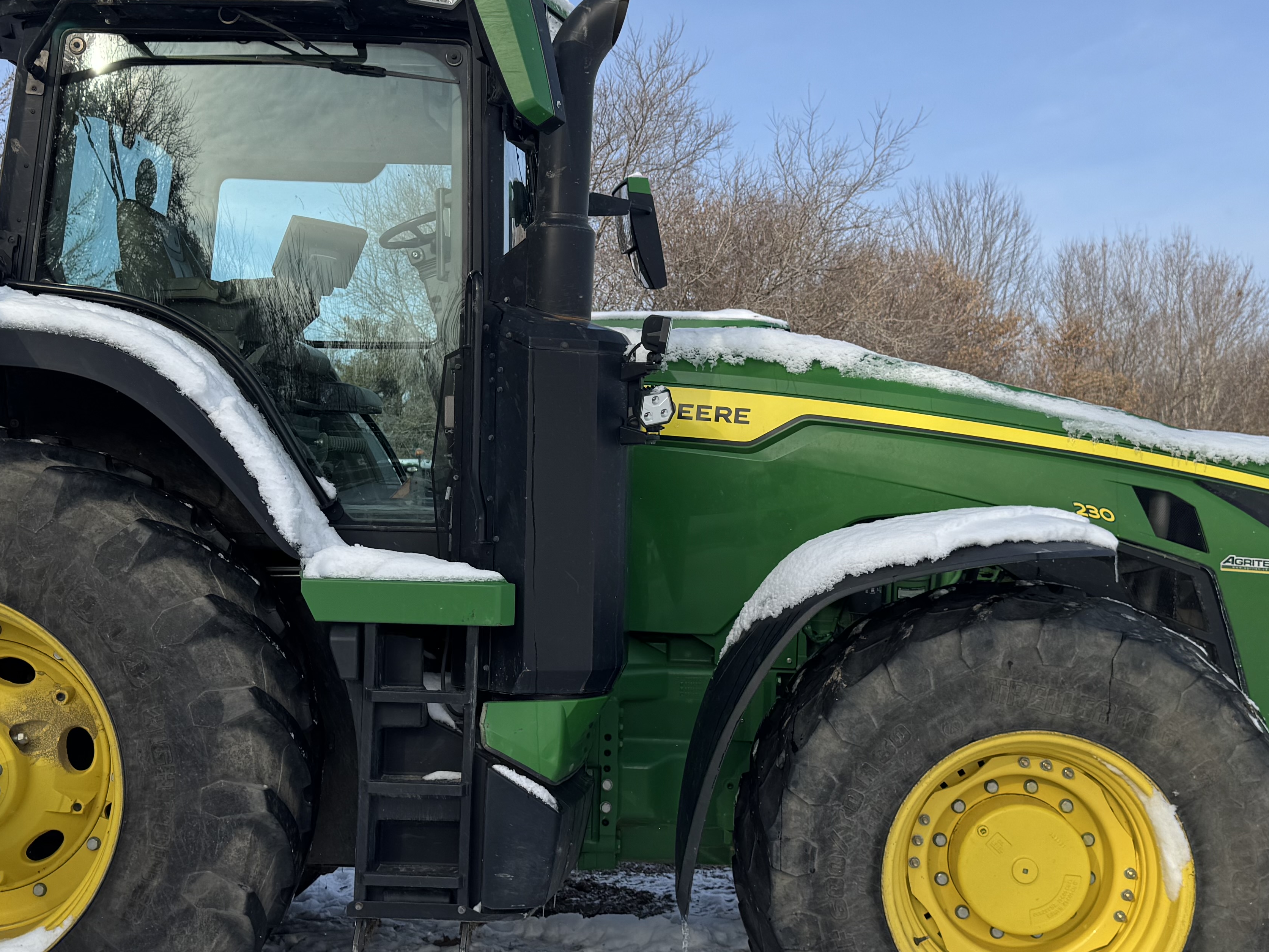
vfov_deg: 35.1
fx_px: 1503
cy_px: 495
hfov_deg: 45.8
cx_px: 603
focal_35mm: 41
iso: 80
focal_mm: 6.76
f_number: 1.78
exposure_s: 1/3597
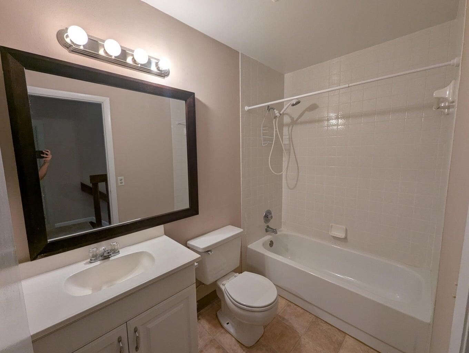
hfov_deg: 106.1
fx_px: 176
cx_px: 234
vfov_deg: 90.1
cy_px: 176
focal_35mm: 13
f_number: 2.2
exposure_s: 1/40
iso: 48
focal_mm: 1.95
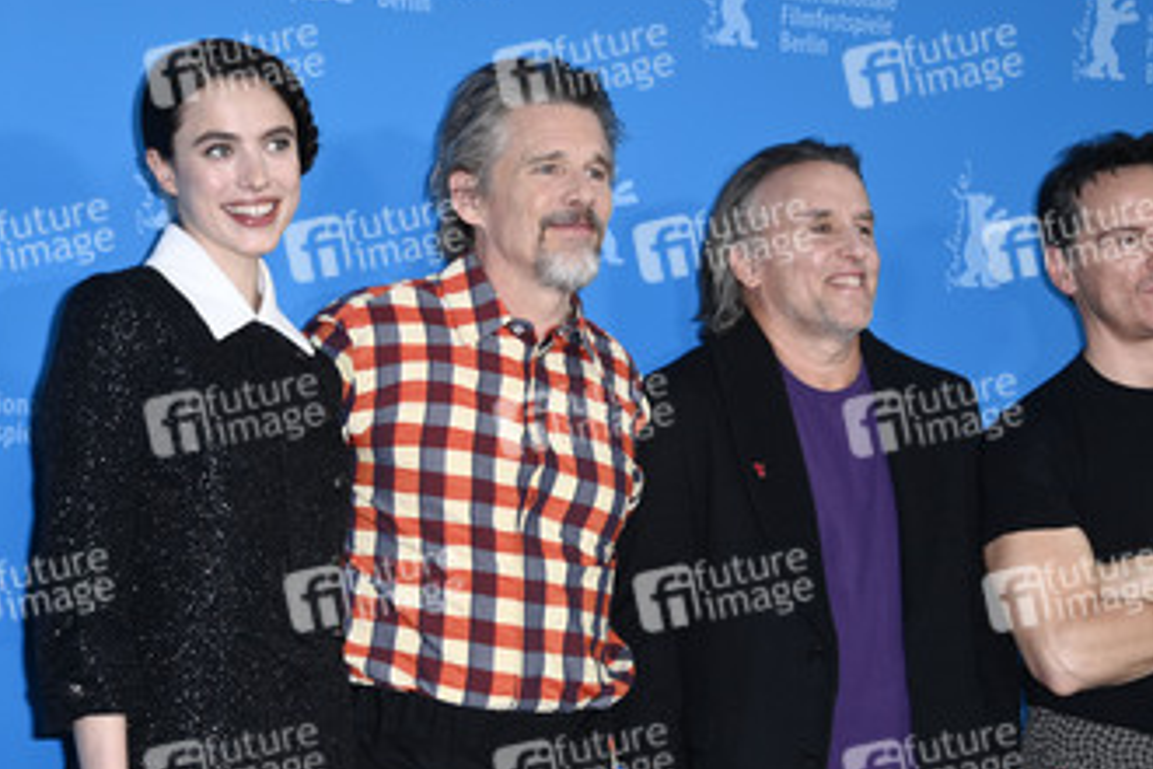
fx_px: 3715
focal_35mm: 116
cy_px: 503
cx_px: 631
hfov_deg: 17.6
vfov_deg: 11.8
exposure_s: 1/200
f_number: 5.6
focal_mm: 85
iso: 800
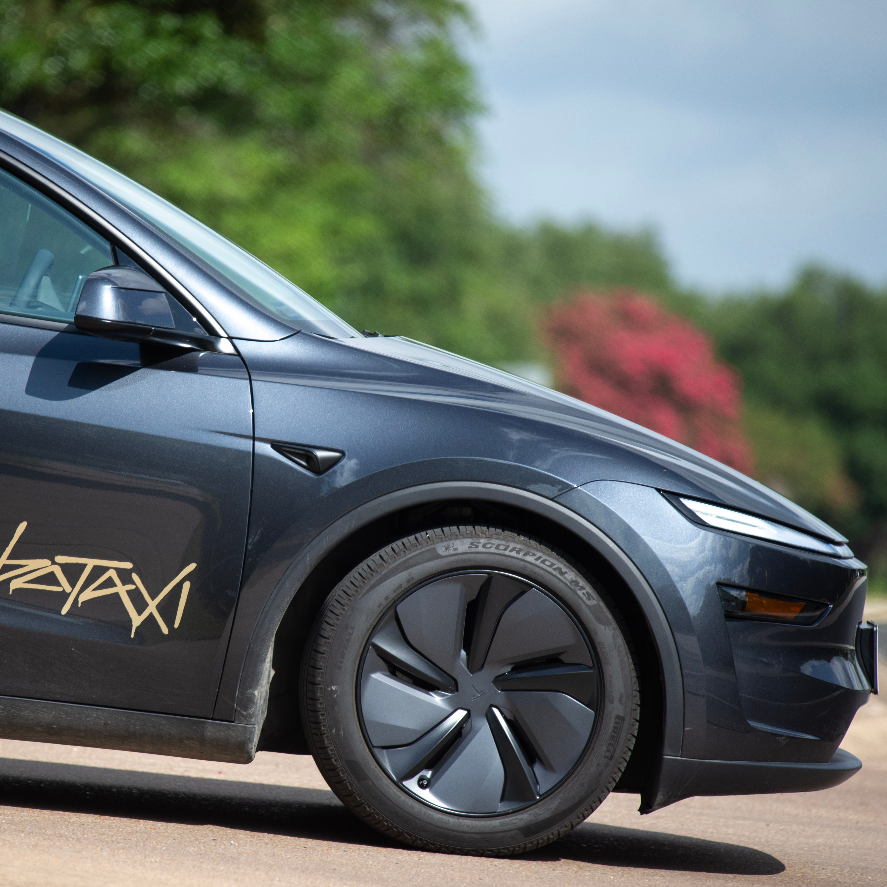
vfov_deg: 4.6
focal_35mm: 383
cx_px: 264
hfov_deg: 4.6
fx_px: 11103
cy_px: 443
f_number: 4
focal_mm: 300
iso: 200
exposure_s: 1/1600
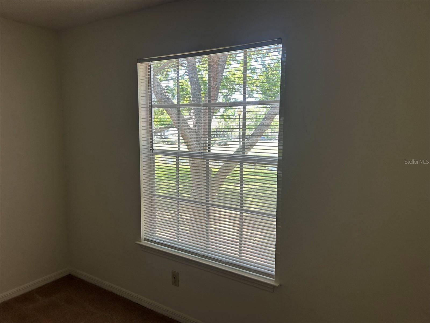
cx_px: 215
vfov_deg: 53.1
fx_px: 323
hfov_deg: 67.3
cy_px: 162
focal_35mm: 26
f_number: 1.5
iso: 64
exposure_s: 1/121
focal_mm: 5.7
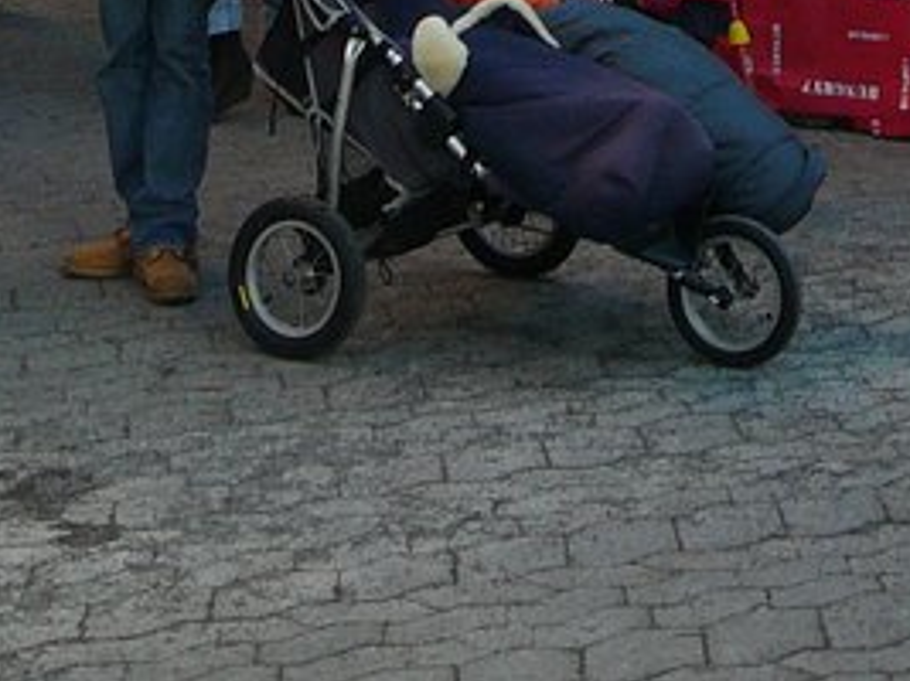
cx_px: 1070
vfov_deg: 10.6
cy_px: -589
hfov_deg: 14.6
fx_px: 3442
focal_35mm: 131
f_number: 2.8
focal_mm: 5.2
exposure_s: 1/200
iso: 80
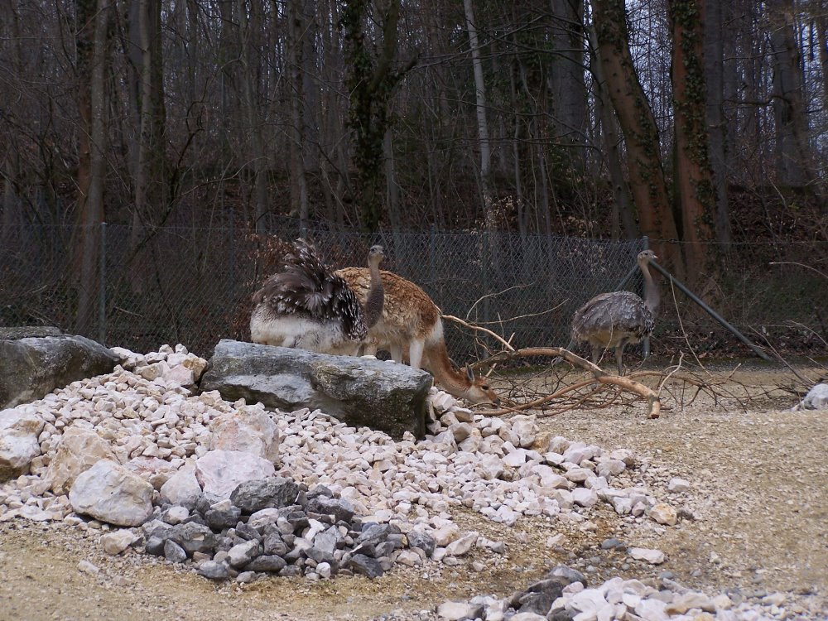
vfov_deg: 11.6
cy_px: 310
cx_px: 414
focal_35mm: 128
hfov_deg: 15.4
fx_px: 3062
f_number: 3.2
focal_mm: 21.2
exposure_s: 1/800
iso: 80
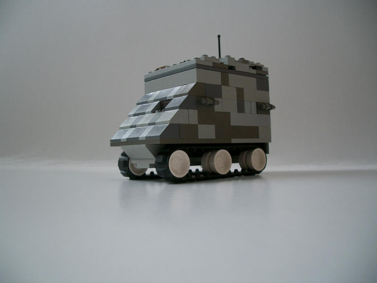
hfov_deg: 52.6
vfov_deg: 40.7
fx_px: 381
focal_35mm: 35
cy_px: 142
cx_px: 188
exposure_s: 1/40
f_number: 2.6
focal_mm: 5.8
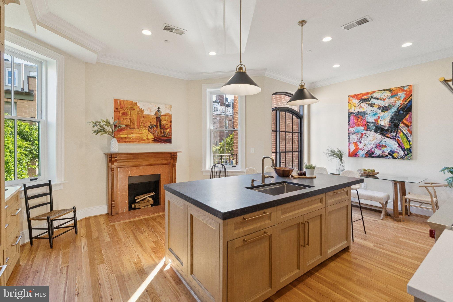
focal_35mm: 16
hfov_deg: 96.7
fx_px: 201
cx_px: 226
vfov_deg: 73.8
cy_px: 151
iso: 2000
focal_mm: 16
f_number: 5.6
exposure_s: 1/160
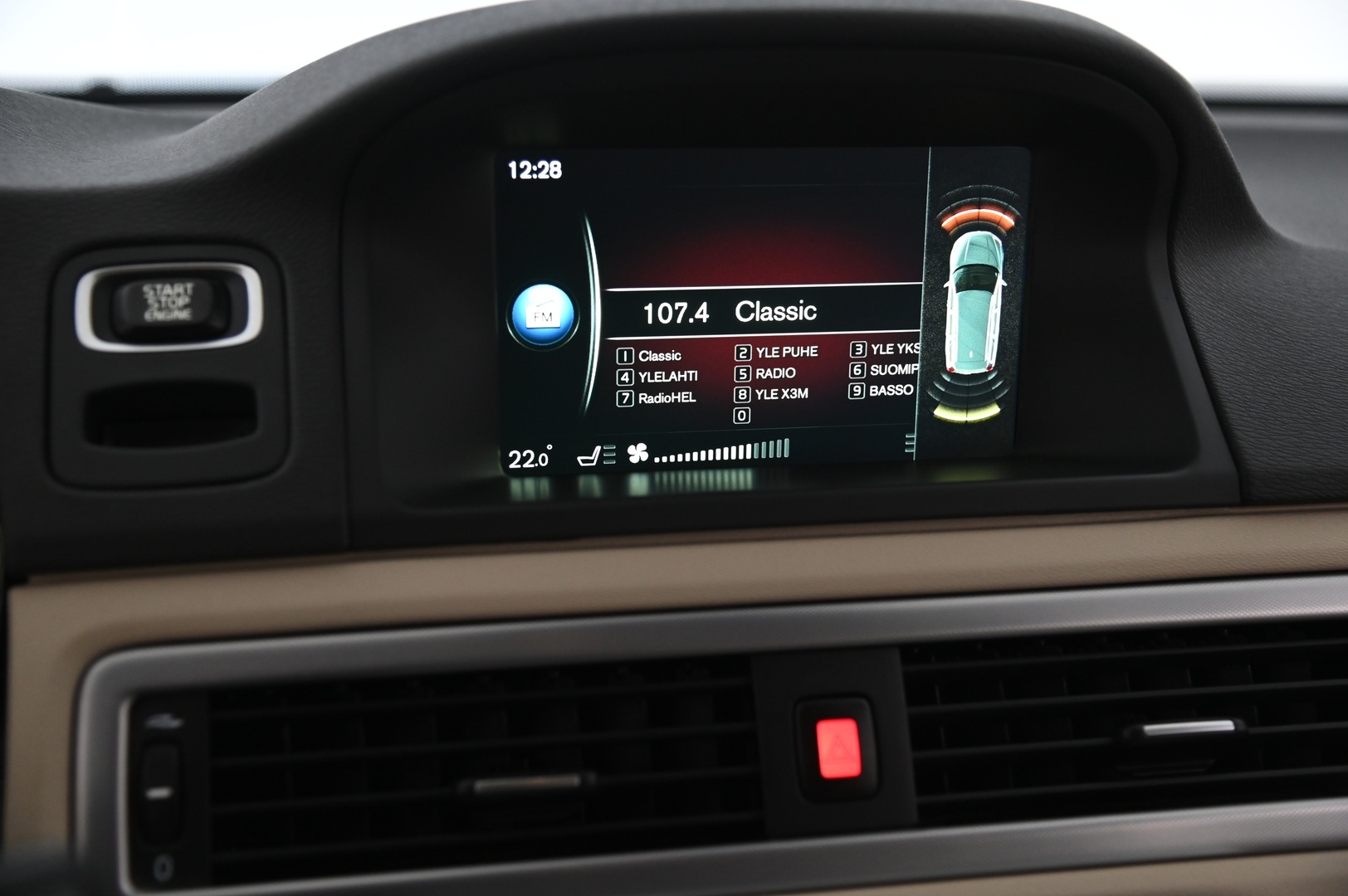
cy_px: 448
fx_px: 1796
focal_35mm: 48
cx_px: 674
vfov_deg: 28.0
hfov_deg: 41.1
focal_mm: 48
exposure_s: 1/40
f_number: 4
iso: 2000
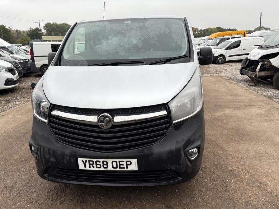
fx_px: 210
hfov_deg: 67.3
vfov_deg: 53.1
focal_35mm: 26
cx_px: 140
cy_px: 104
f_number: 1.6
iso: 50
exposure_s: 1/375
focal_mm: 5.96
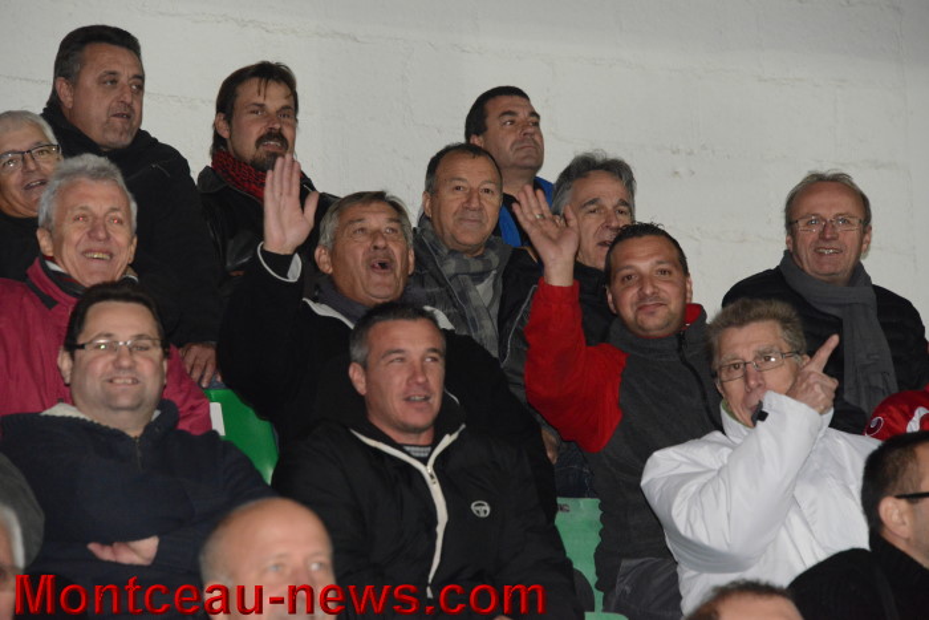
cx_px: 464
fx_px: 5420
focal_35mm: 210
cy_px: 310
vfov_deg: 6.5
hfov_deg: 9.8
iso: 6400
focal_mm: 210
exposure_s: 1/250
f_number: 8
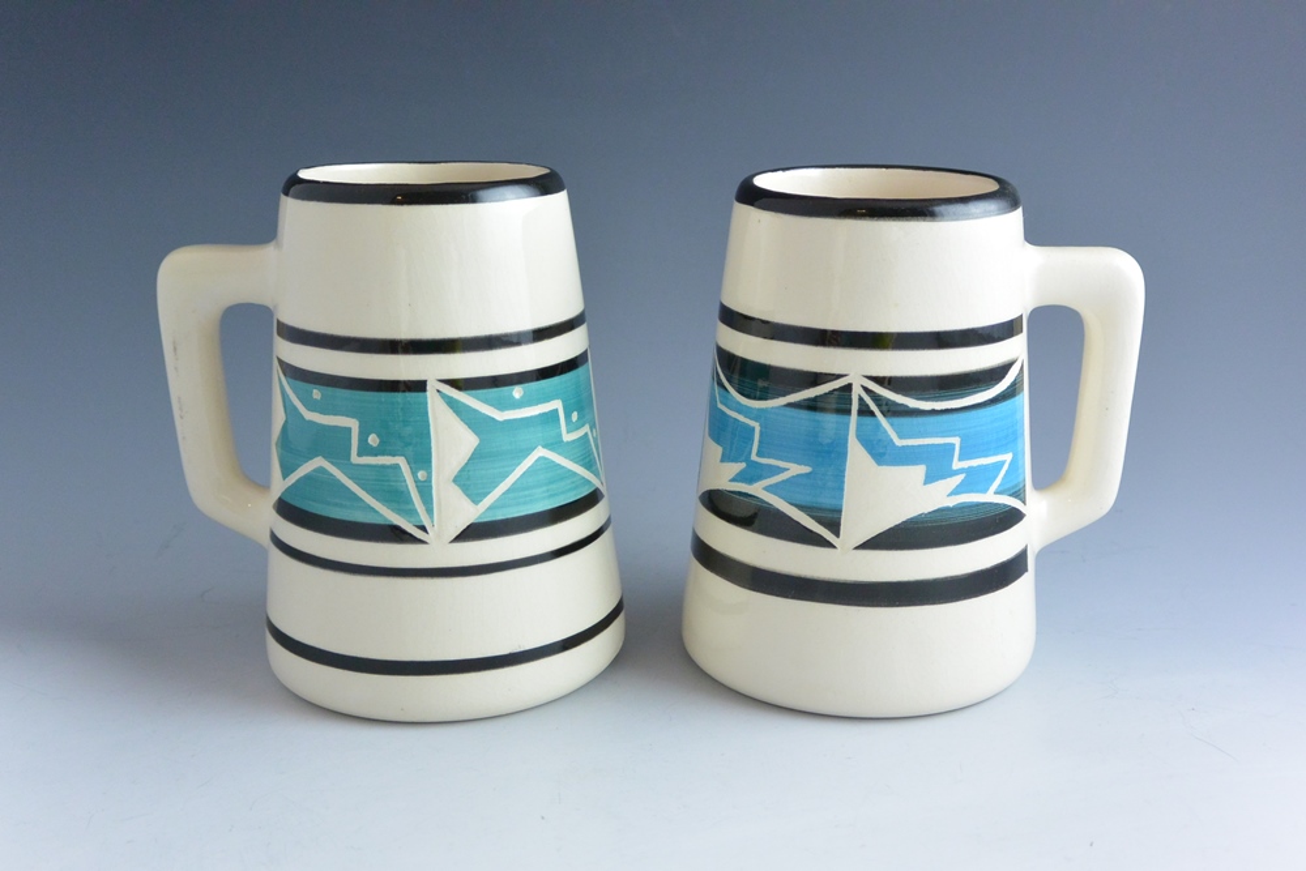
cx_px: 653
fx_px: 1633
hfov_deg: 43.6
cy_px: 436
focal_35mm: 45
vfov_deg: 29.9
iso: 720
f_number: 4.5
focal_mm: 16.9
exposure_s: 1/60
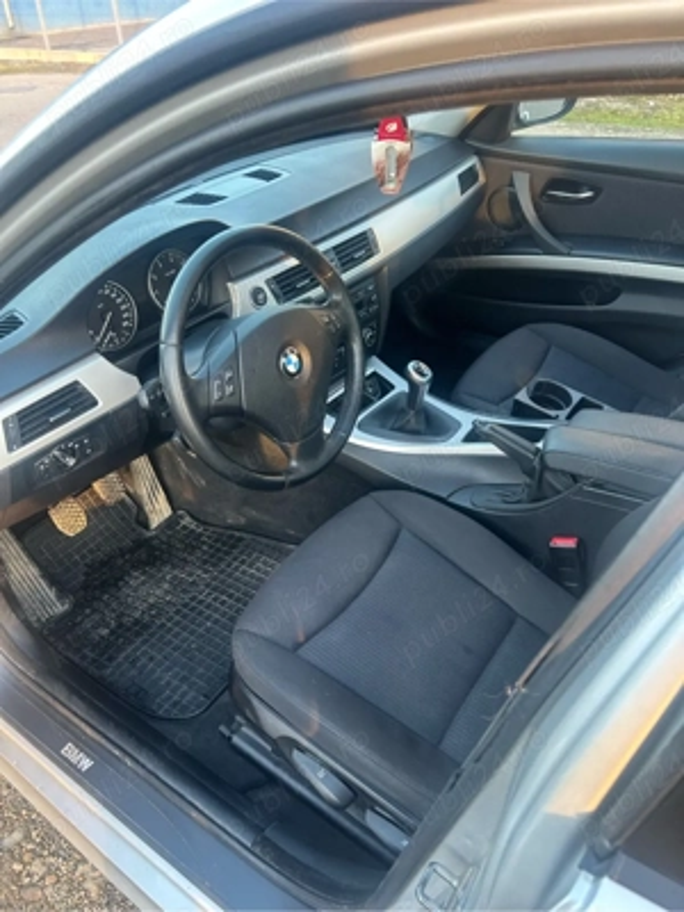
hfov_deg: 53.1
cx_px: 342
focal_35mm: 26
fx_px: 685
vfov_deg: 67.3
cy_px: 456
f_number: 1.5
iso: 125
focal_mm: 5.7
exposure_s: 1/95
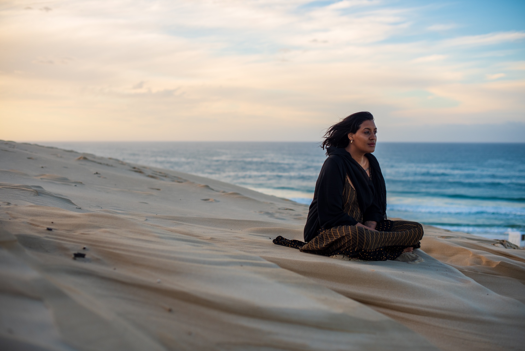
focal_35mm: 50
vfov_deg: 27.0
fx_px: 729
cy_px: 176
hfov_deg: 39.6
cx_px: 262
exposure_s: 1/800
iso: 160
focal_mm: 50
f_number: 2.8
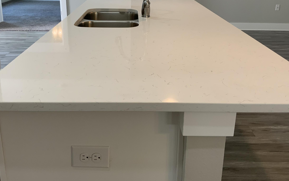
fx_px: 299
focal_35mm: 38
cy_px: 50
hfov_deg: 51.5
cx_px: 140
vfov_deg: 33.1
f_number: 1.8
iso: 64
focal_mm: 3
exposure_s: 1/120
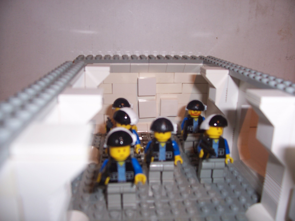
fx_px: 290
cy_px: 110
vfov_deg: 41.8
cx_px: 148
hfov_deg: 54.0
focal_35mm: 34
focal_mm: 5.6
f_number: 2.7
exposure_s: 1/60
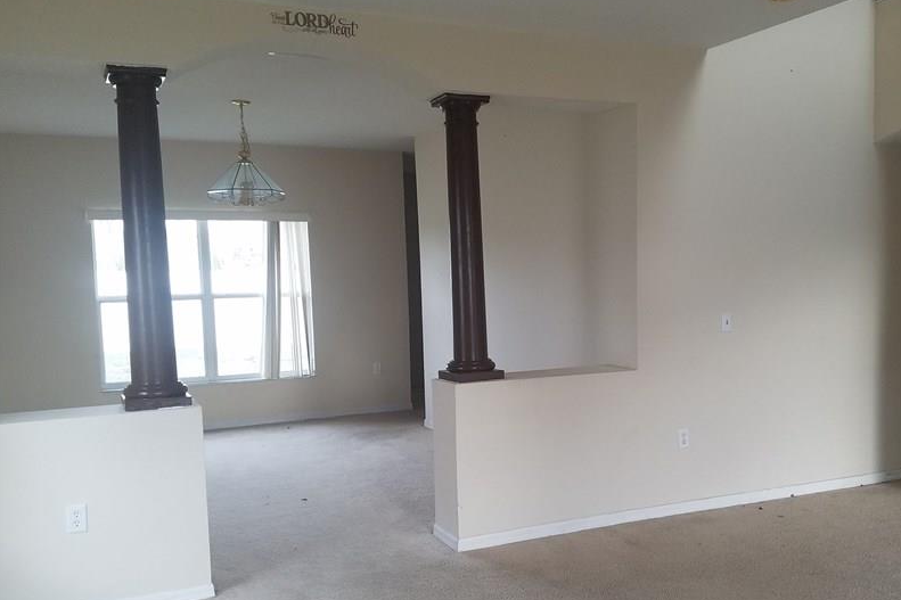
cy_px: 334
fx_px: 876
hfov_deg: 54.0
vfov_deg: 37.8
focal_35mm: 35
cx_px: 544
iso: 100
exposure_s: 1/120
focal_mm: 4.2
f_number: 1.7
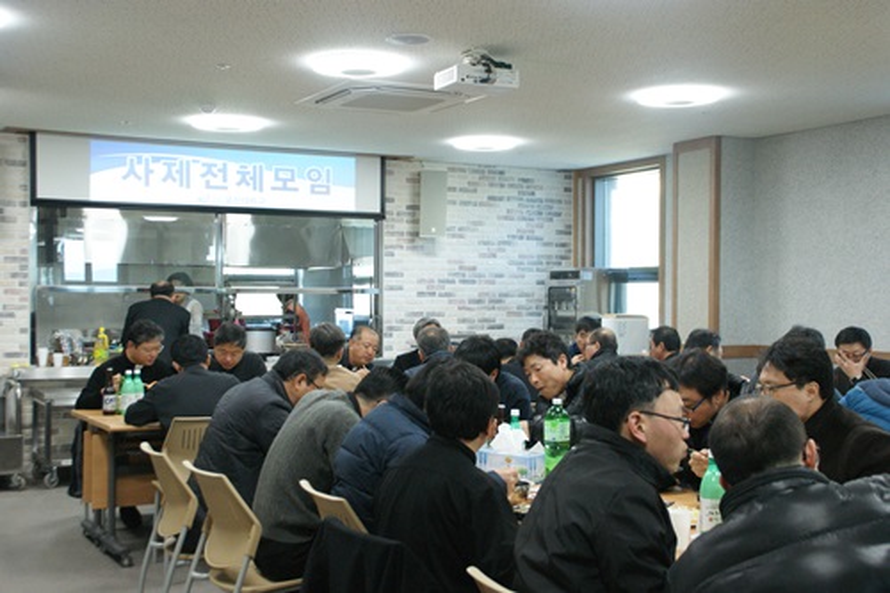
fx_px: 1112
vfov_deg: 29.8
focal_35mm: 45
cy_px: 296
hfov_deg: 43.6
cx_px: 445
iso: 800
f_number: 5.6
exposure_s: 1/40
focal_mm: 30
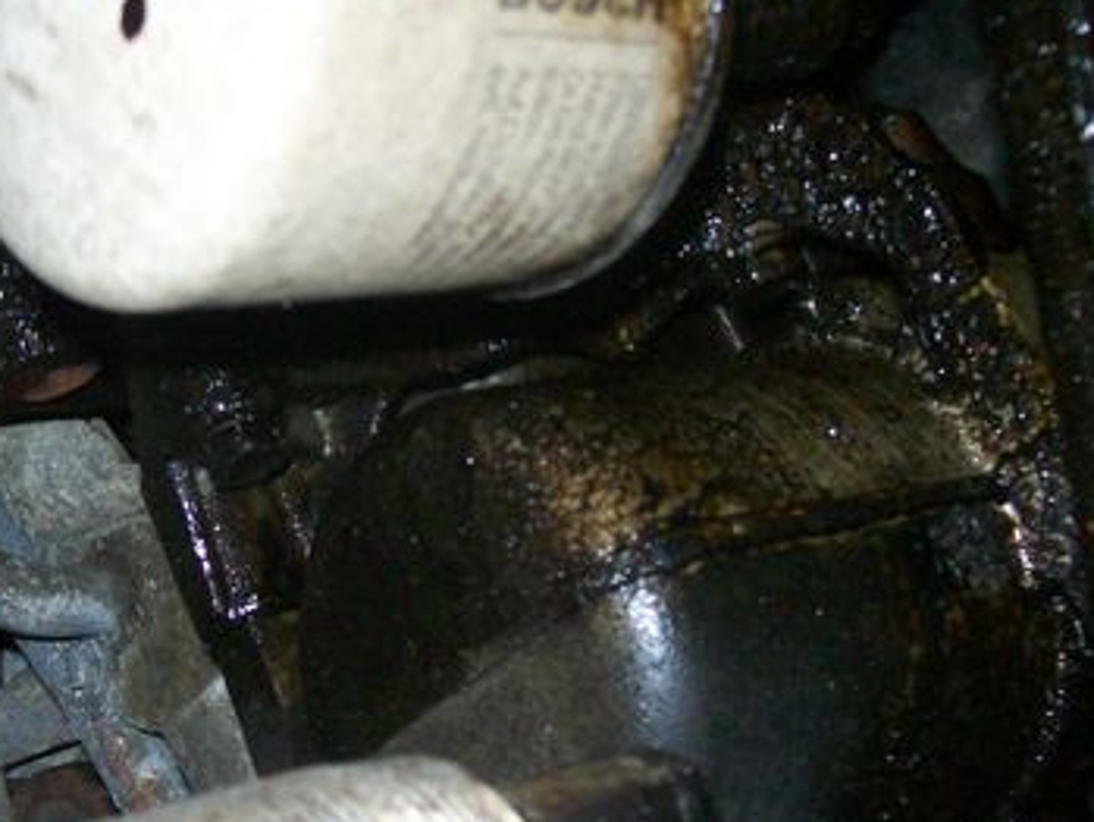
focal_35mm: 66
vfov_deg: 22.3
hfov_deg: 29.0
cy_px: 464
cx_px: 307
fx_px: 2087
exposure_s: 1/64
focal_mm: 6
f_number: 2.7
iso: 200
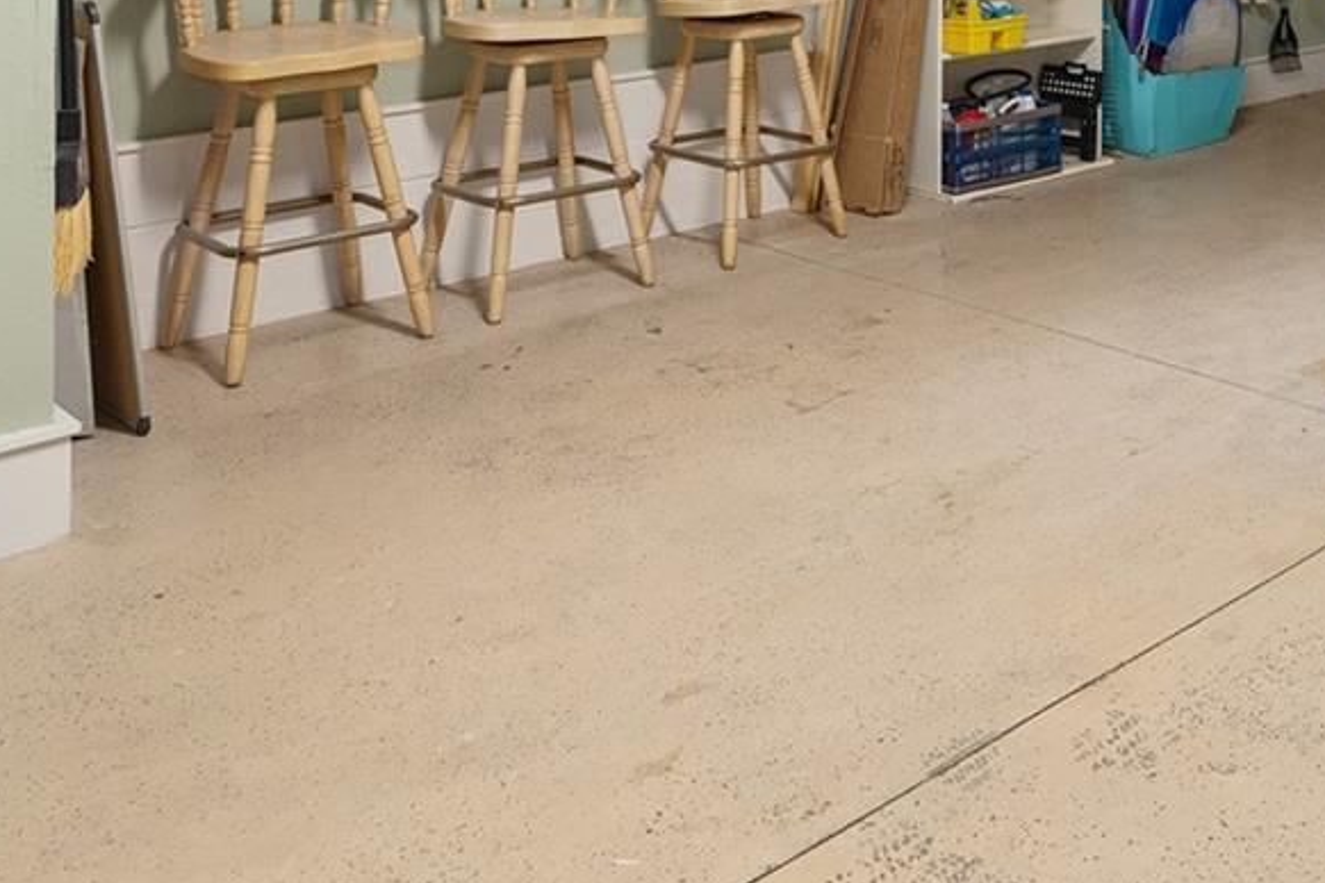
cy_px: -189
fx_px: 1619
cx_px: 1320
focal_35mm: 44
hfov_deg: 39.4
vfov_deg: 26.9
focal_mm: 16
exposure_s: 1/3
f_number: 7.1
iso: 500
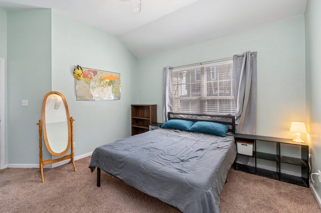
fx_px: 134
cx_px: 150
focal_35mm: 15
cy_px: 101
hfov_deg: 100.3
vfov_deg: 77.2
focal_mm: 14
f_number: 9
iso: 320
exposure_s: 1/30
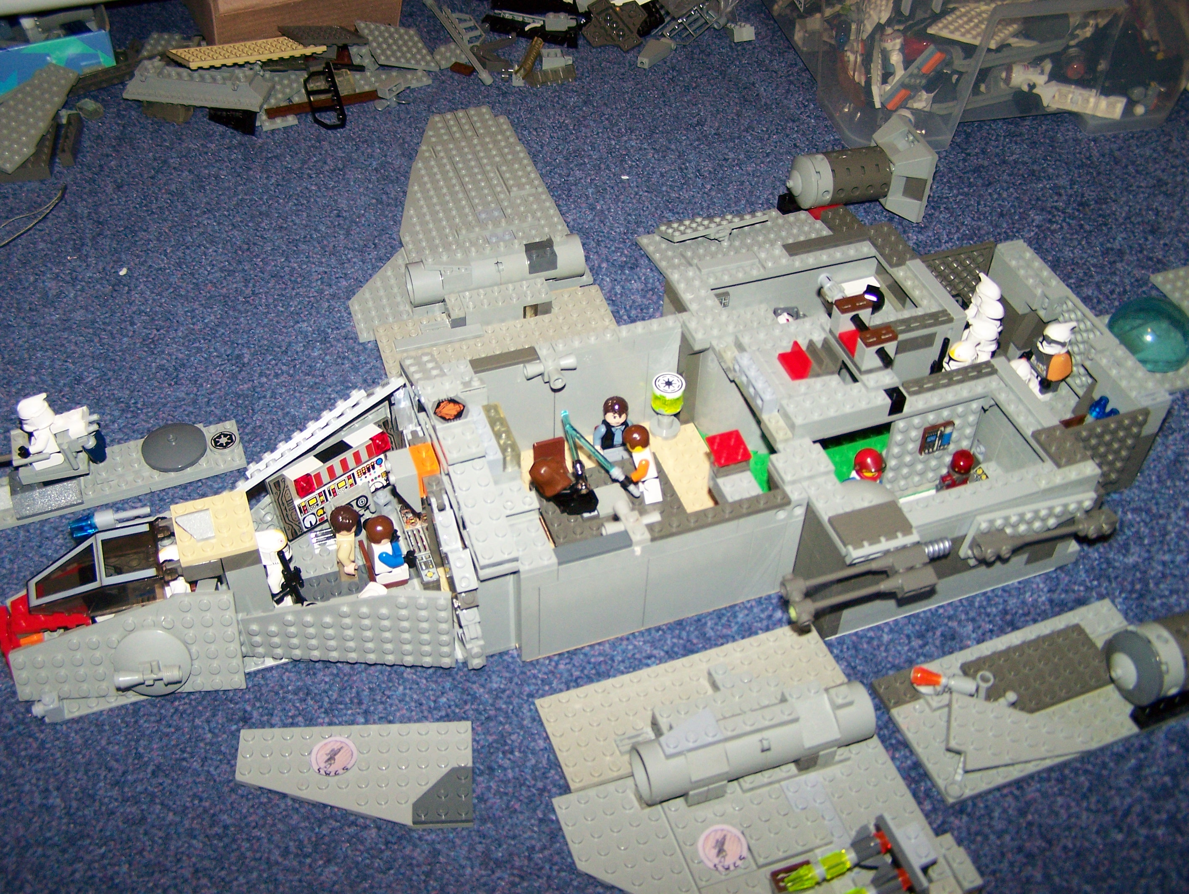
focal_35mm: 38
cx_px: 594
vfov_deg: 37.8
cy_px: 447
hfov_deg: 48.9
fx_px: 1306
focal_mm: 6.3
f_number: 2.8
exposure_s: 1/60
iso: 160
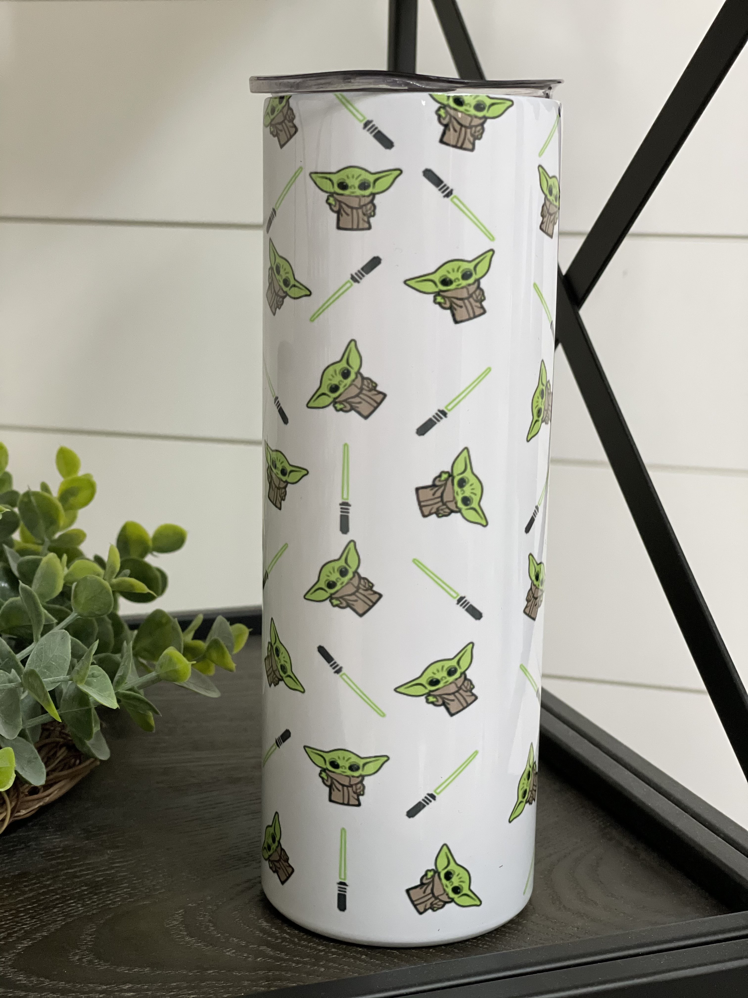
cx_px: 374
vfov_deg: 36.8
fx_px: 1498
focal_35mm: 52
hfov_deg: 28.0
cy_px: 499
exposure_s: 1/120
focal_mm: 6
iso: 250
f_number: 2
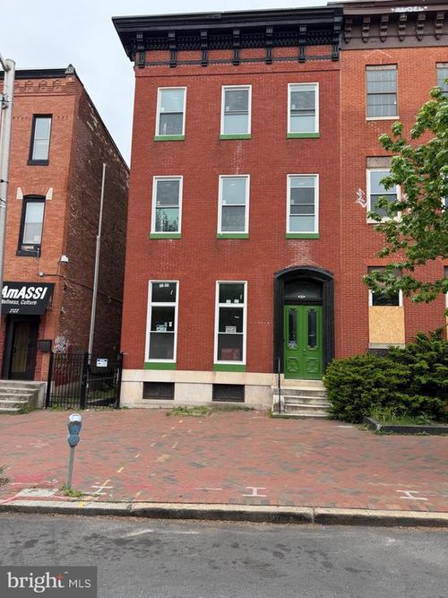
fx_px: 414
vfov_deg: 71.6
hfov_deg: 56.8
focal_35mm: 24
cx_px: 224
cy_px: 299
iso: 100
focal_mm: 6.76
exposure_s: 1/1046
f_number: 1.78
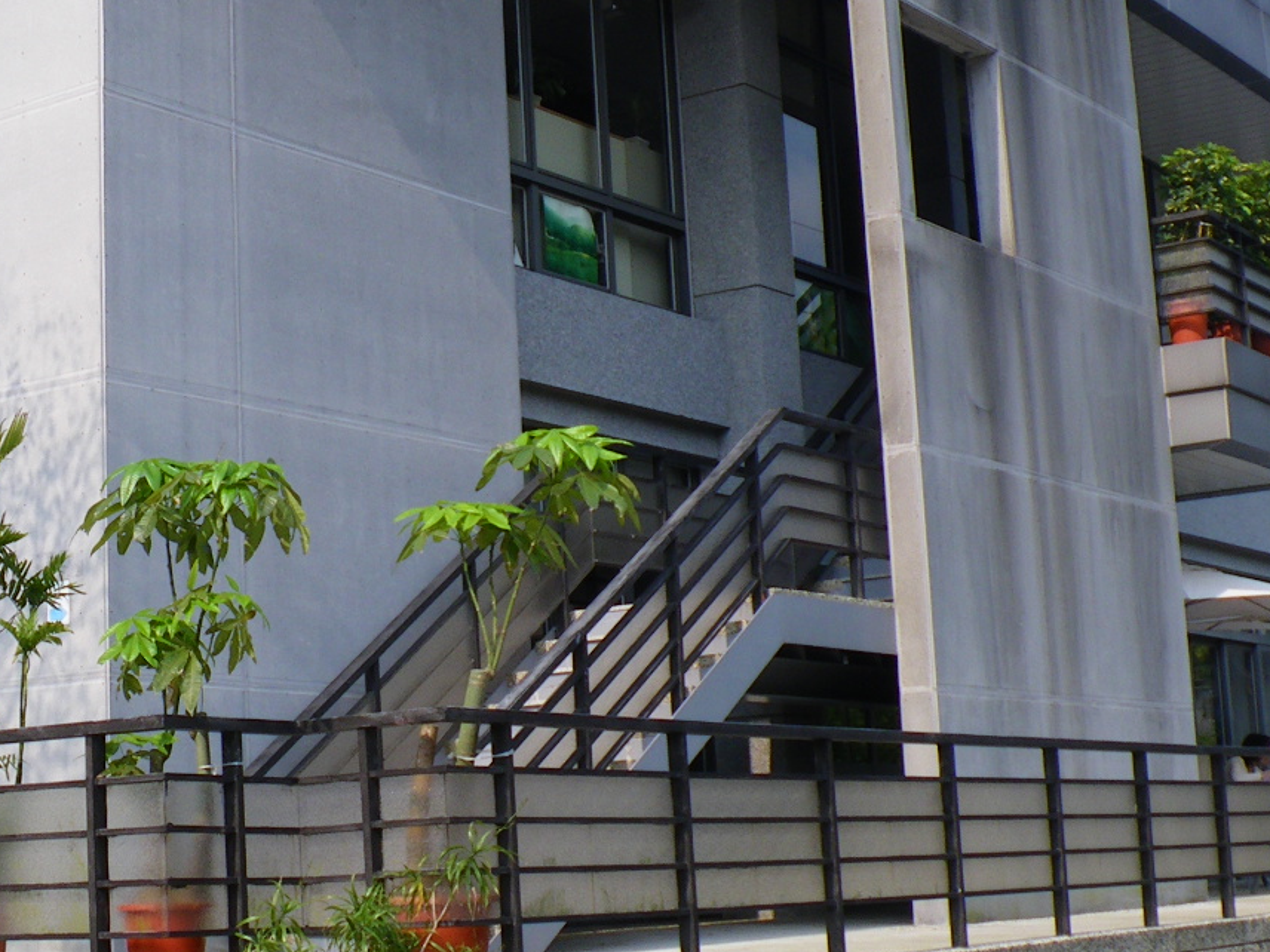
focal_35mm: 67
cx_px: 361
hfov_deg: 28.6
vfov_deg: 21.9
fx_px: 2458
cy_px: 415
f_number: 4.2
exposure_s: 1/200
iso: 50
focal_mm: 5
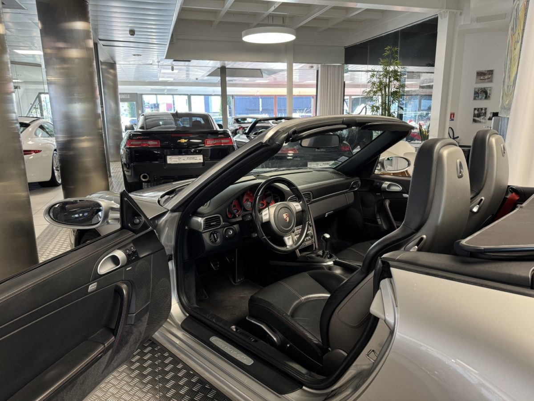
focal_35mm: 24
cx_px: 267
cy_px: 200
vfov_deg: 56.8
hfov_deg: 71.6
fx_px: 370
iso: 160
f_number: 1.78
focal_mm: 6.76
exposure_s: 1/100
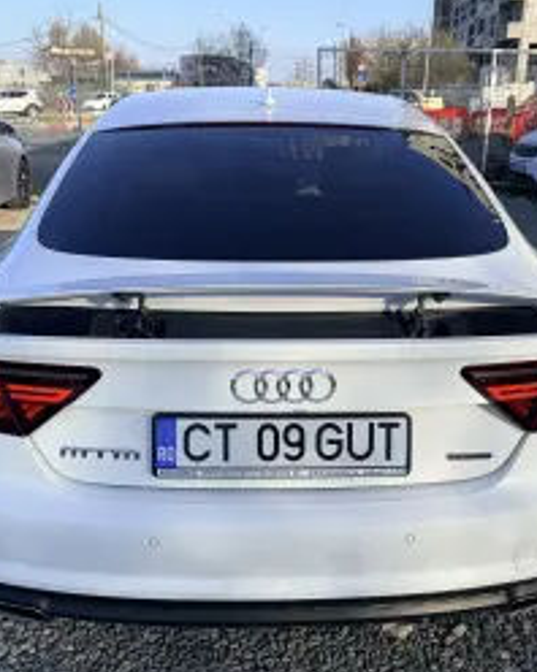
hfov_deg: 43.3
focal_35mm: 34
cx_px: 282
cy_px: 339
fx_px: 676
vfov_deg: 52.9
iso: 80
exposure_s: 1/3145
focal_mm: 6.76
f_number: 1.78
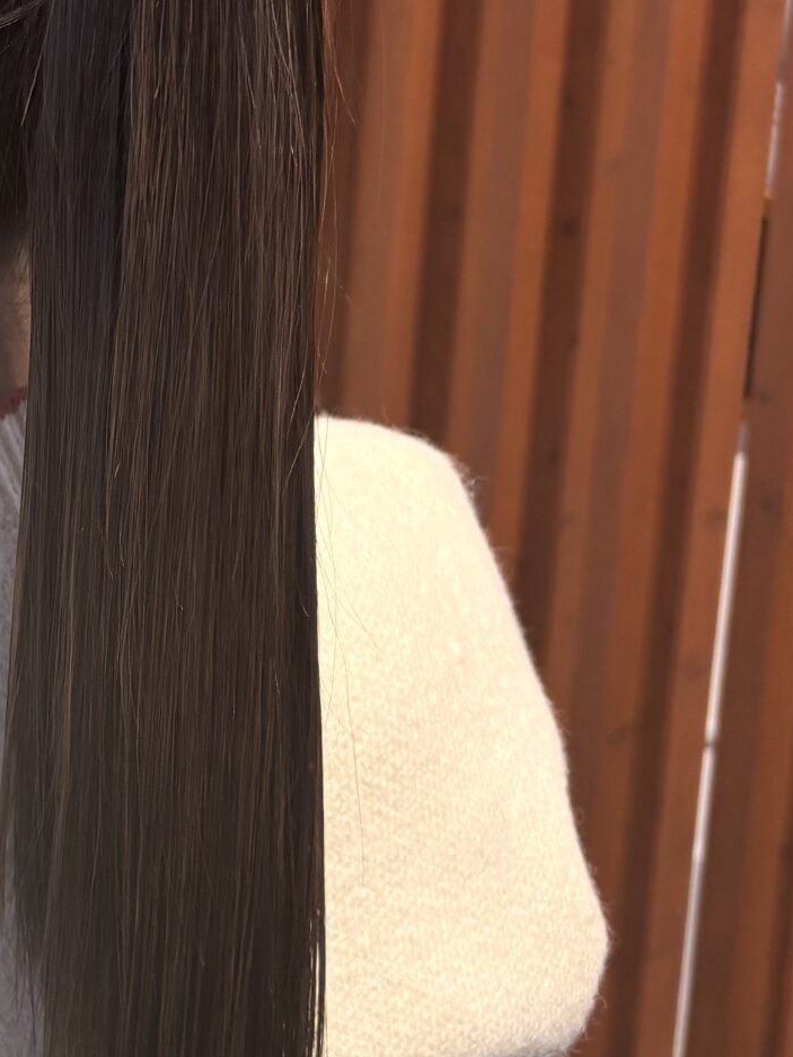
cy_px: 215
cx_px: -196
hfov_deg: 19.4
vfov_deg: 26.9
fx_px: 2168
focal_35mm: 71
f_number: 1.6
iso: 125
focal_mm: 5.96
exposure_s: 1/120
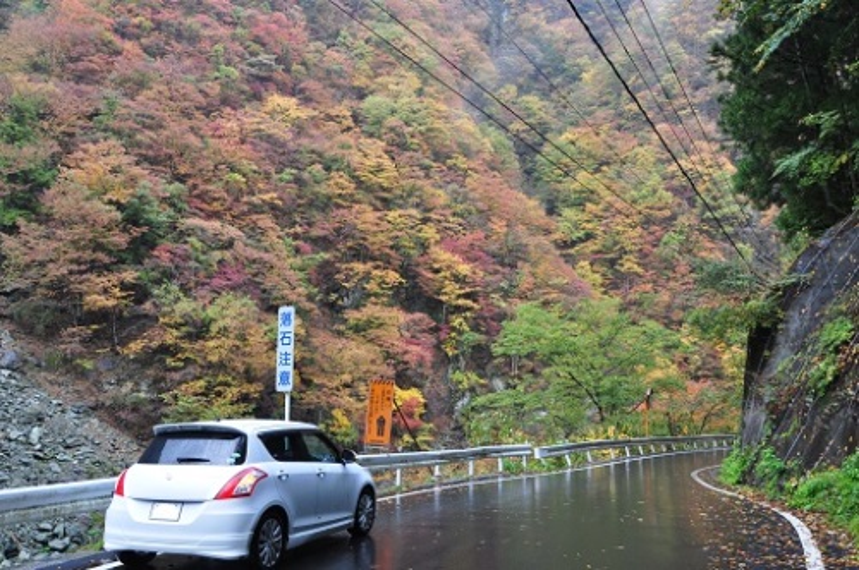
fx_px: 643
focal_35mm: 27
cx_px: 430
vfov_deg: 47.8
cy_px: 285
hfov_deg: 67.4
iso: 280
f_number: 8
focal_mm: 18
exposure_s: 1/60
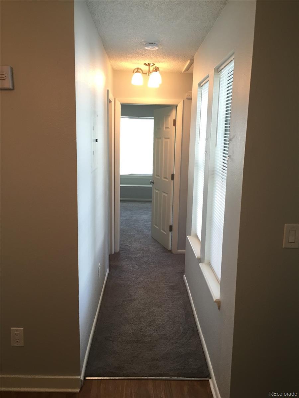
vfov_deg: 61.7
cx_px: 150
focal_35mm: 29
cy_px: 199
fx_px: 334
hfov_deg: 48.2
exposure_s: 1/30
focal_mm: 4.15
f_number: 2.2
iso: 50
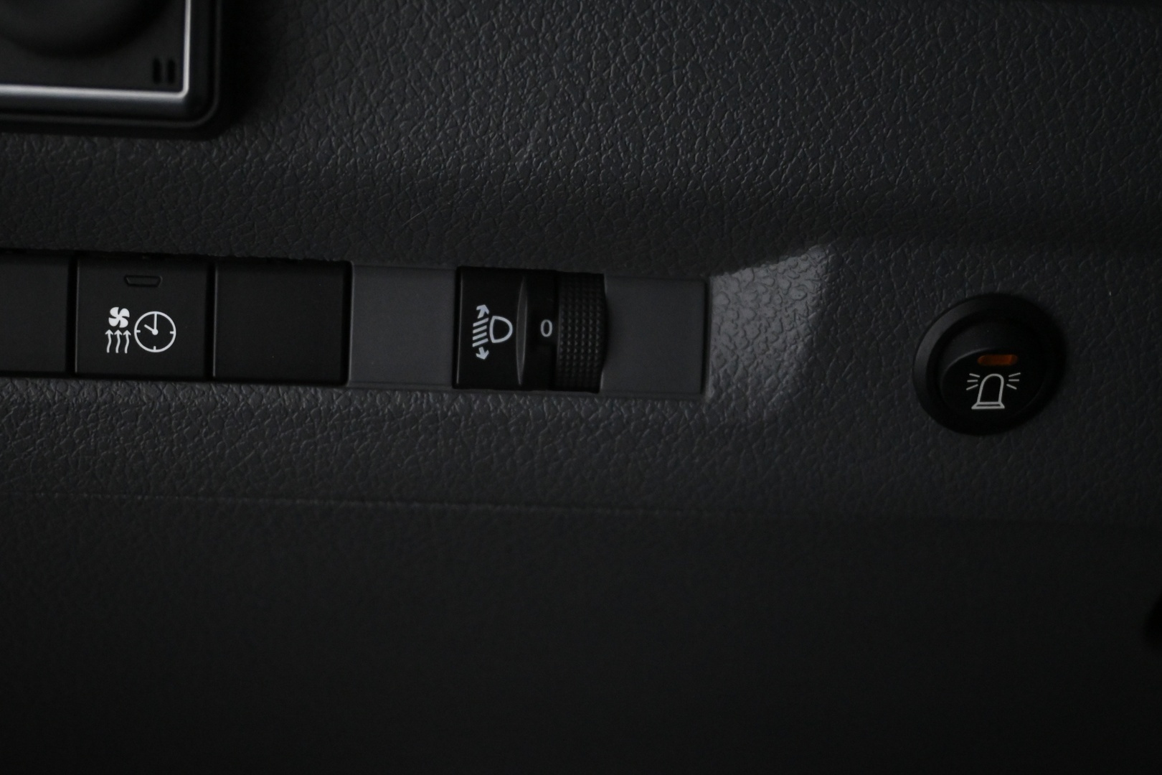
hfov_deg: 35.9
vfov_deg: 24.4
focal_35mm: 56
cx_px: 581
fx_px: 1791
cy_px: 388
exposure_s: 1/60
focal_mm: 37
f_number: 5.3
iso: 4500
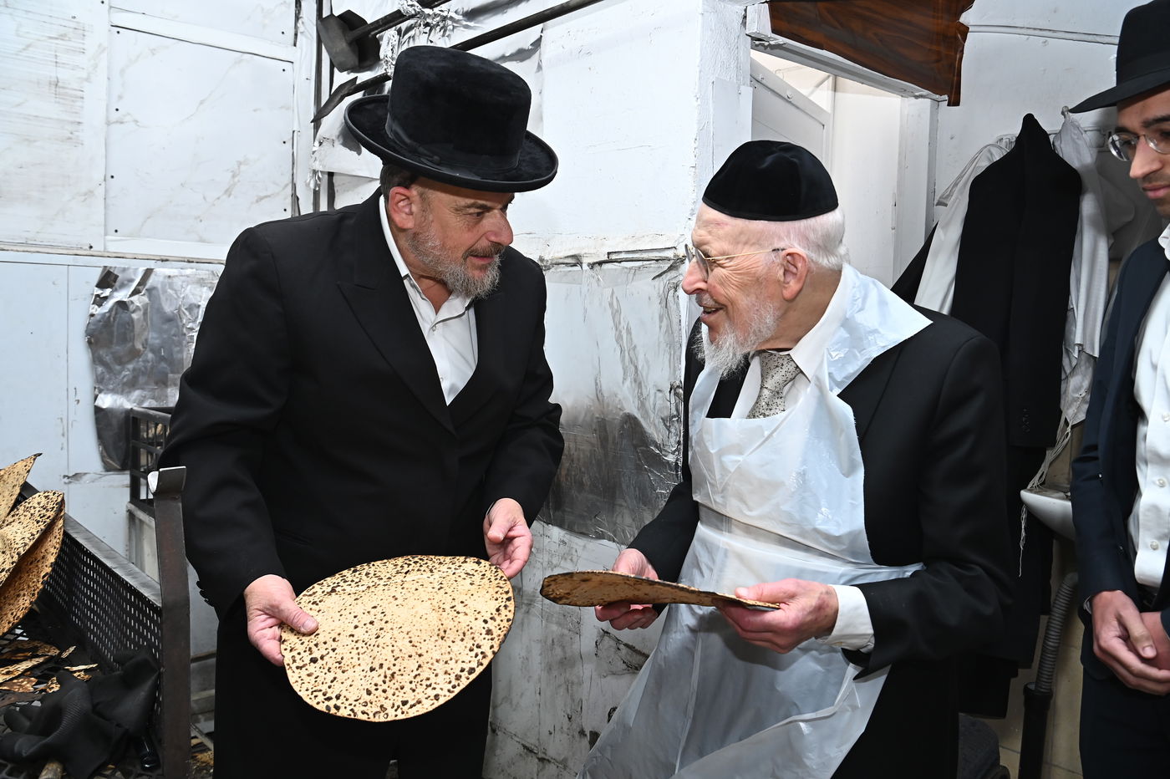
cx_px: 585
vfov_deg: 43.6
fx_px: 974
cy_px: 390
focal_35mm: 30
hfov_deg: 62.0
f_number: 7.1
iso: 1000
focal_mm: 30
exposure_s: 1/200
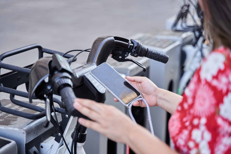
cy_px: 77
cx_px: 116
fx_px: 481
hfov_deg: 27.0
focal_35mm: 75
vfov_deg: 18.2
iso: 400
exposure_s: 1/160
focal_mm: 75
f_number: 2.8
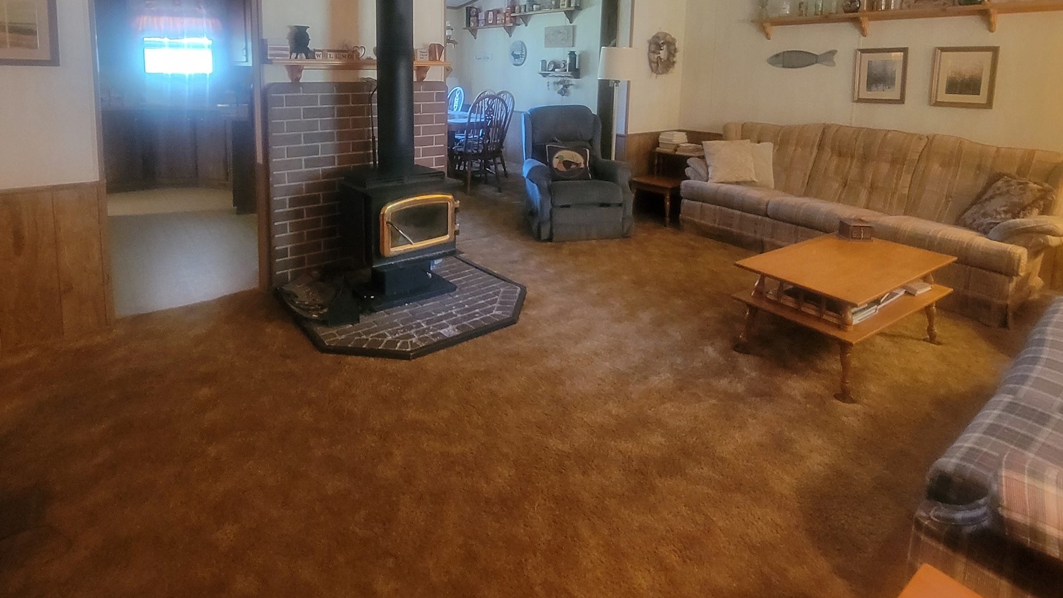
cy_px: 133
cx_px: 485
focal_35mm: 18
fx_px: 507
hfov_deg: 92.4
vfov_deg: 57.2
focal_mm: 2.2
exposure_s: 1/24
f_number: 2.2
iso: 800
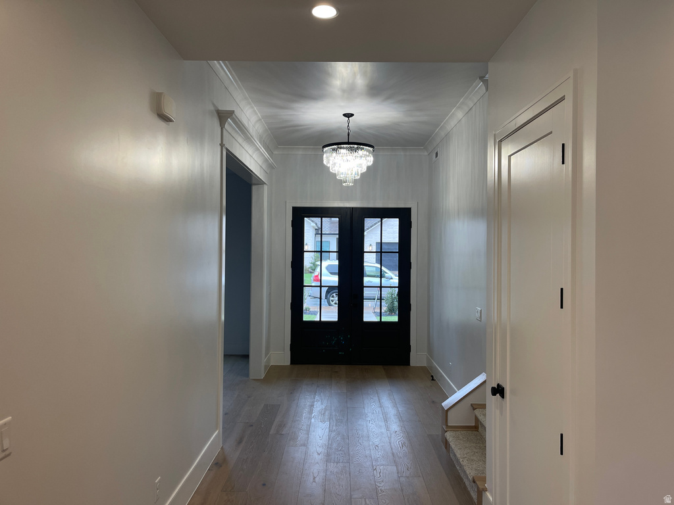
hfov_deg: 69.4
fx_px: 487
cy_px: 252
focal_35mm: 25
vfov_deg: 54.9
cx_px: 337
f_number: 1.6
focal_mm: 5.1
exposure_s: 1/120
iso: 100
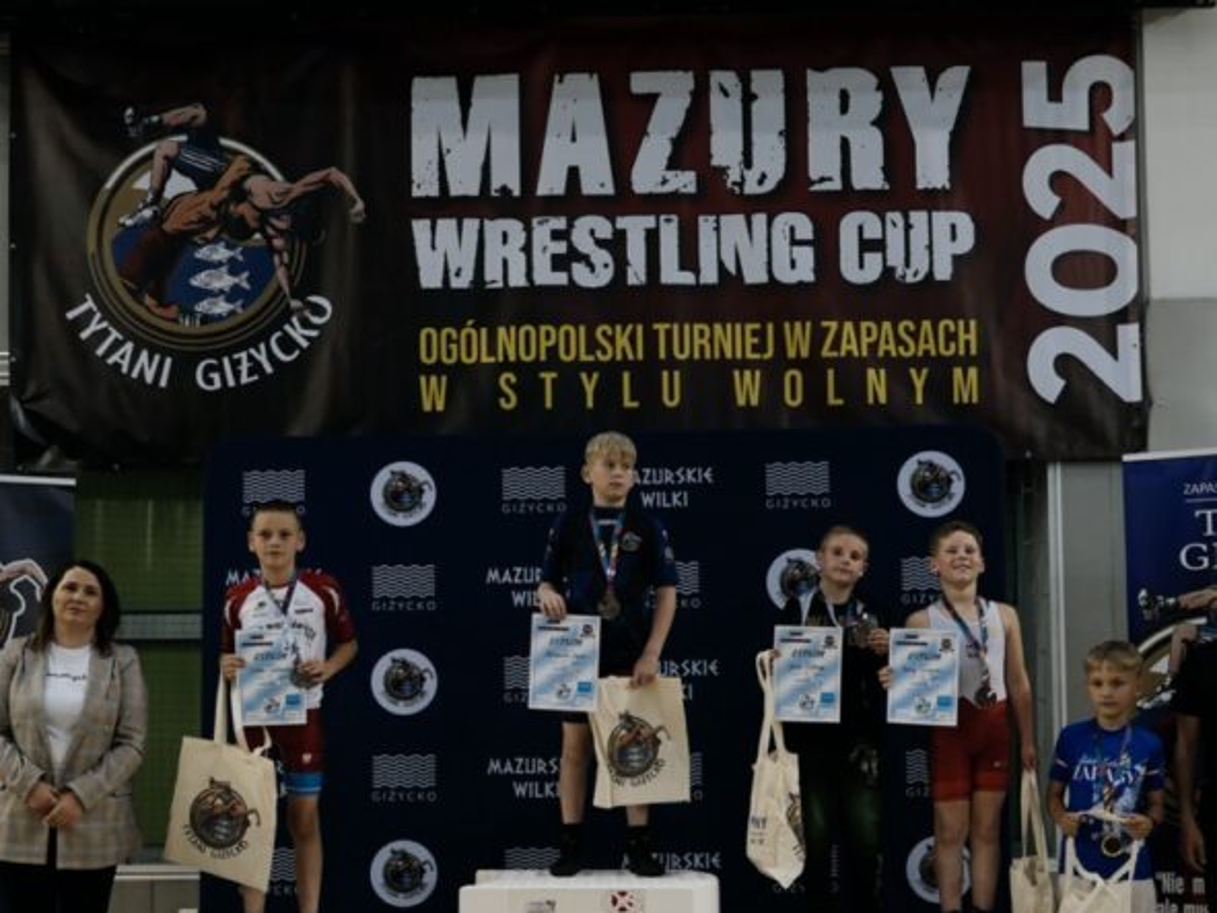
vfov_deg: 31.7
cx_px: 544
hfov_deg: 42.0
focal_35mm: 45
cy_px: 670
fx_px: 1582
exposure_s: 1/125
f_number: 3.2
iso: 800
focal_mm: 18
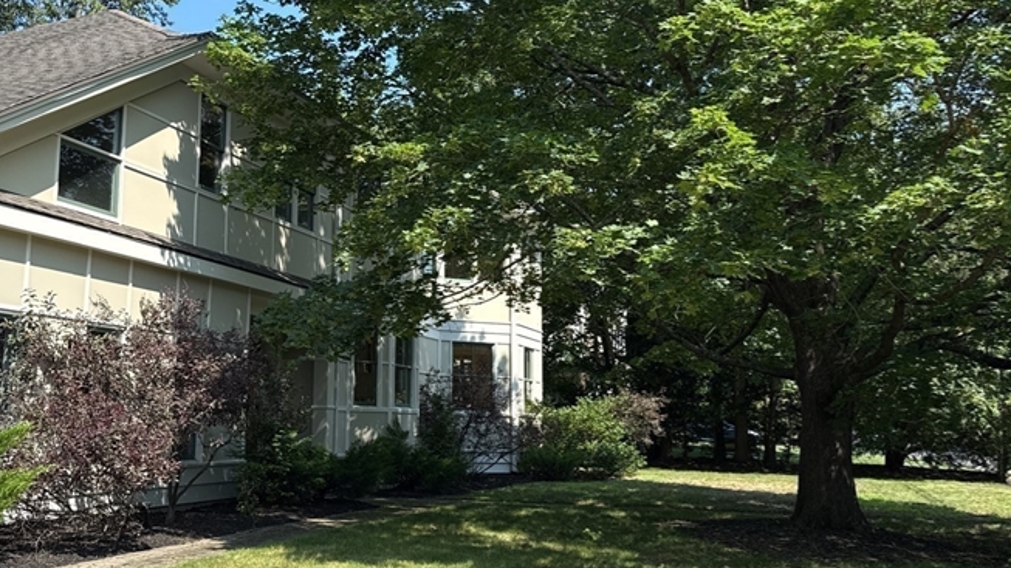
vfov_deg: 29.0
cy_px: 260
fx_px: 1099
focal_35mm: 41
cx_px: 382
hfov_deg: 49.0
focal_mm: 6.76
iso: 80
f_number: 1.78
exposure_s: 1/1689
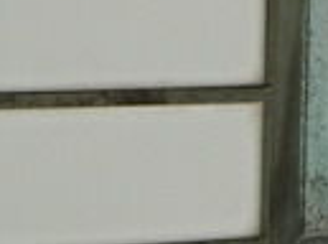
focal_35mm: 112
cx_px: 717
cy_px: -79
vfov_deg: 12.7
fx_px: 1058
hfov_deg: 13.9
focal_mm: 4.3
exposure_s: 1/640
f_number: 7.8
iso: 100
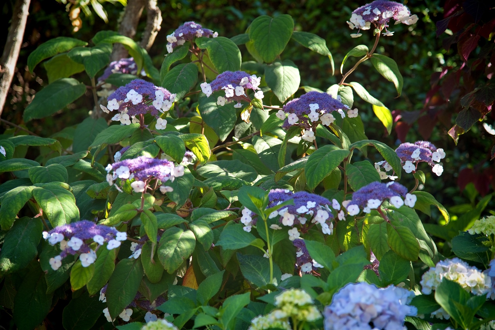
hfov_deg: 17.1
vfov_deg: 11.4
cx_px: 248
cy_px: 165
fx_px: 1650
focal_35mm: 120
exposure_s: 1/250
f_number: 4
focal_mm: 120
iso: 280
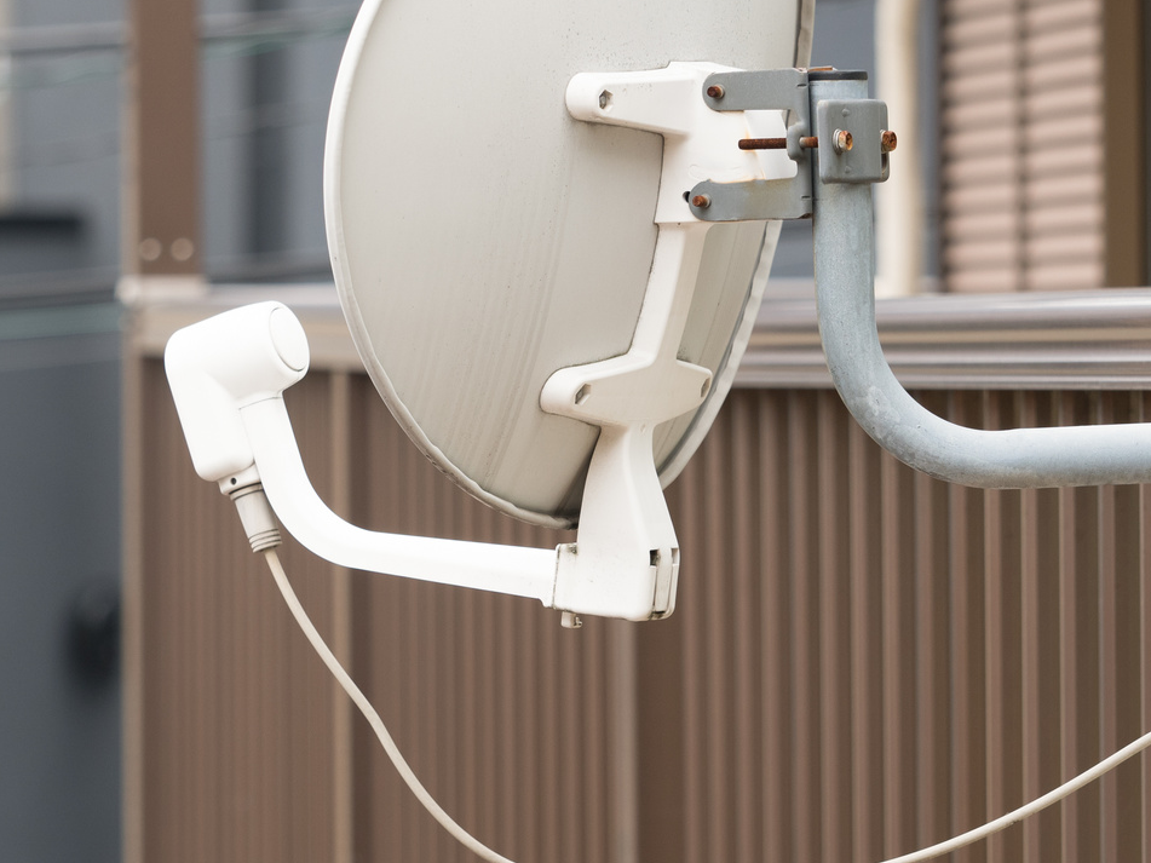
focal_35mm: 318
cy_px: 307
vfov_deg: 4.7
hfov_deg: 6.2
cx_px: 700
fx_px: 10572
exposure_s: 1/320
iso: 200
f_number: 3.5
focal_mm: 95
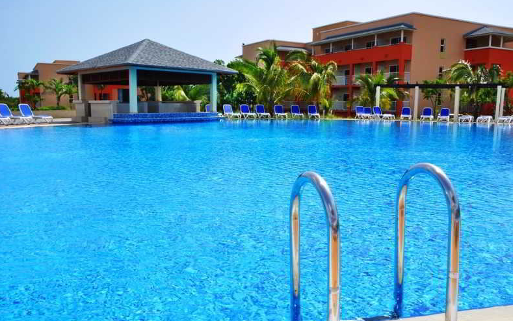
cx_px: 254
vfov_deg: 38.8
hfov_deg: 58.9
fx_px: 455
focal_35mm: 33
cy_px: 170
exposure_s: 1/60
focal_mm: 21
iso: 100
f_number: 25
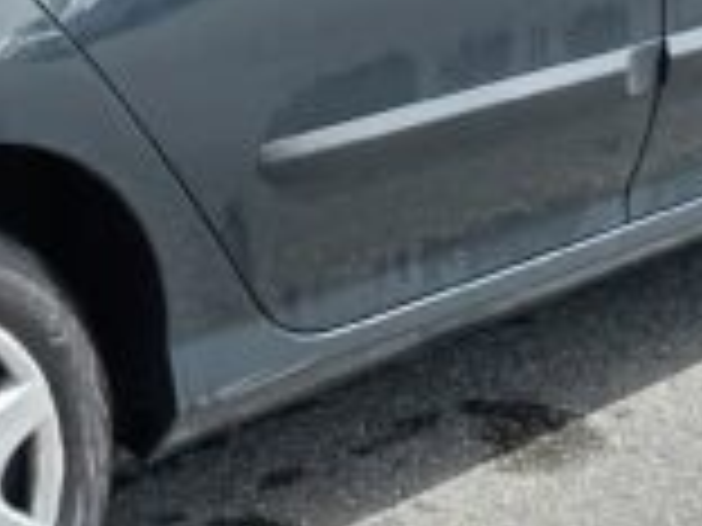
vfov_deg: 11.5
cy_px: 81
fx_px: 2596
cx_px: -45
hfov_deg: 15.1
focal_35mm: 128
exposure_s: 1/233
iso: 103
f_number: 1.8
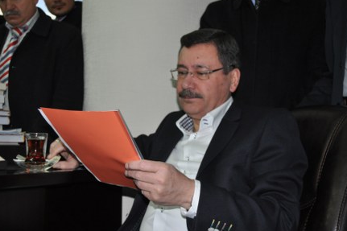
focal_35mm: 49
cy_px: 116
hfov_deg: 40.7
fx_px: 467
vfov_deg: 27.8
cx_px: 172
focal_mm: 31
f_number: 4.2
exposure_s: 1/60
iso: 800
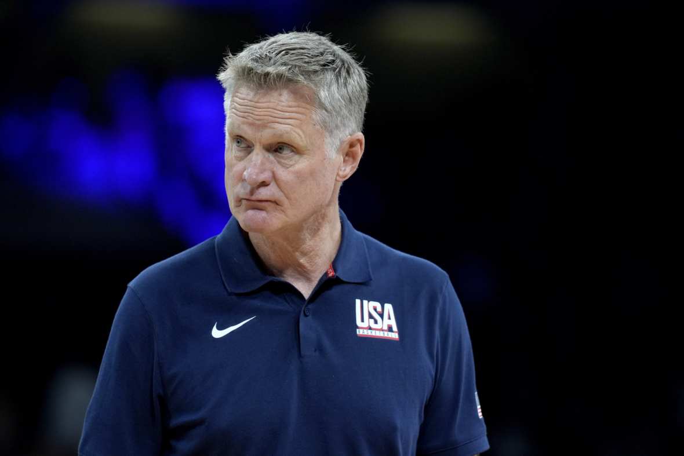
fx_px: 5700
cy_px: 228
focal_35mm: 300
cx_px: 342
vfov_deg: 4.6
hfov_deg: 6.9
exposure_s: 1/1000
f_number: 4.5
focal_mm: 300
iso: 2500
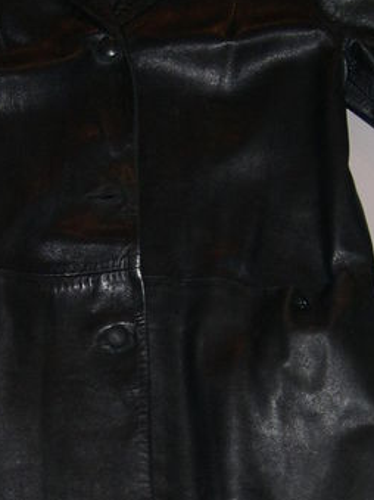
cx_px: 107
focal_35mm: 112
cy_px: 398
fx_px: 1614
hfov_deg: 13.2
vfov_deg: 17.4
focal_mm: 8
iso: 100
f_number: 2.8
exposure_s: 1/60
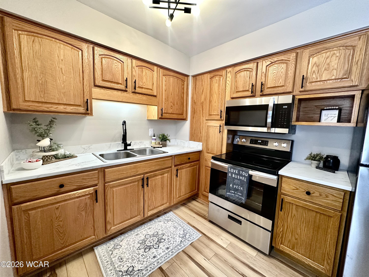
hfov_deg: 102.1
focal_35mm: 14
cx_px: 184
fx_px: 149
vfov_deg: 85.7
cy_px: 138
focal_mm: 2.22
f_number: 2.2
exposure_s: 1/120
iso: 250
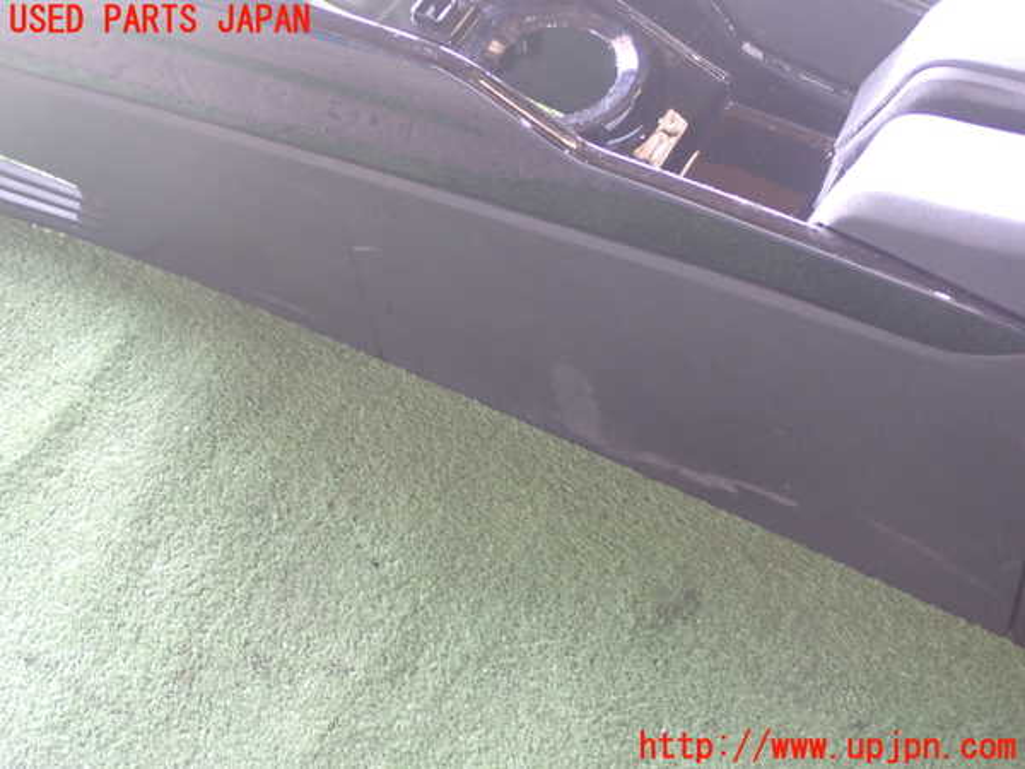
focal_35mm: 47
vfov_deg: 30.9
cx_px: 512
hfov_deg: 40.4
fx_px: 1392
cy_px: 384
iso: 800
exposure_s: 1/25
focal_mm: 8.4
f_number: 3.1
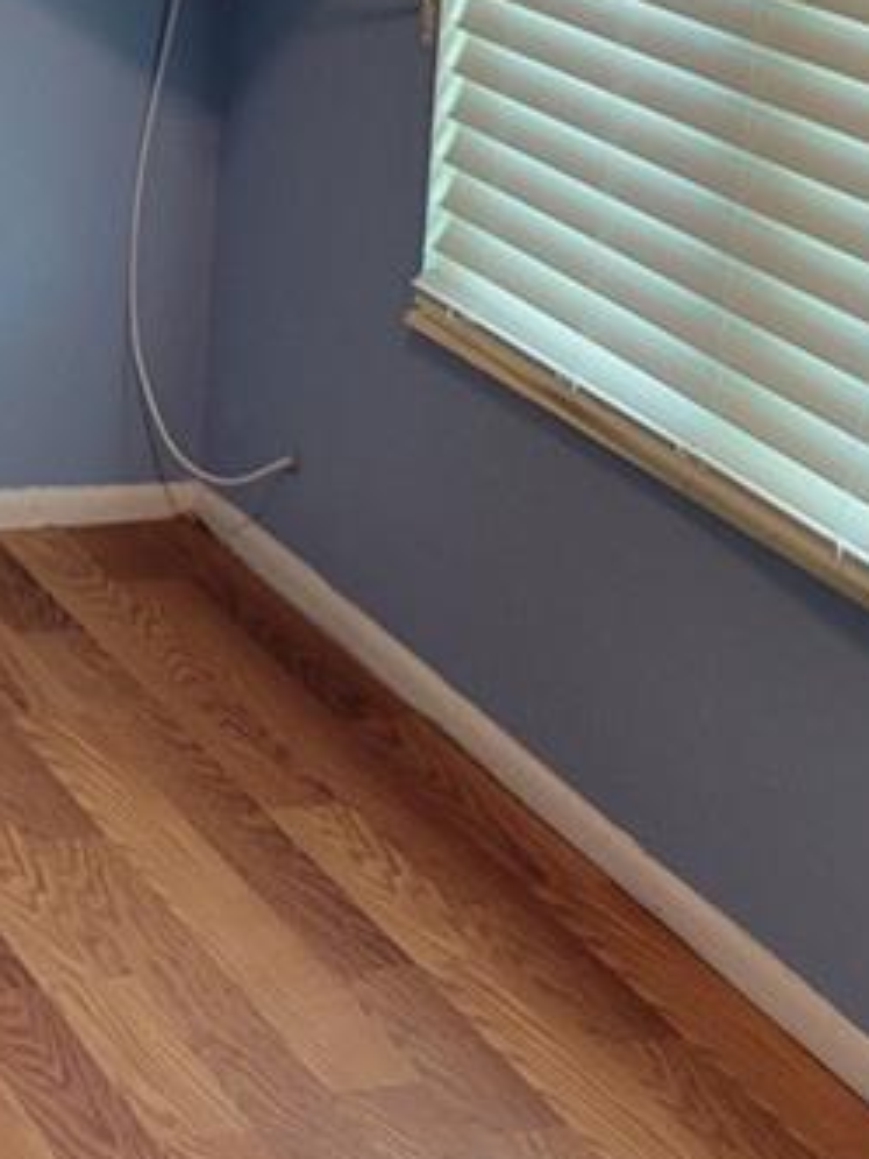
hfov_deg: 15.2
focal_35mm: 94
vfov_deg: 19.4
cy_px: -297
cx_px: -136
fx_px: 3146
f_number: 1.8
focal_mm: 5.4
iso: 200
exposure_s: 1/60
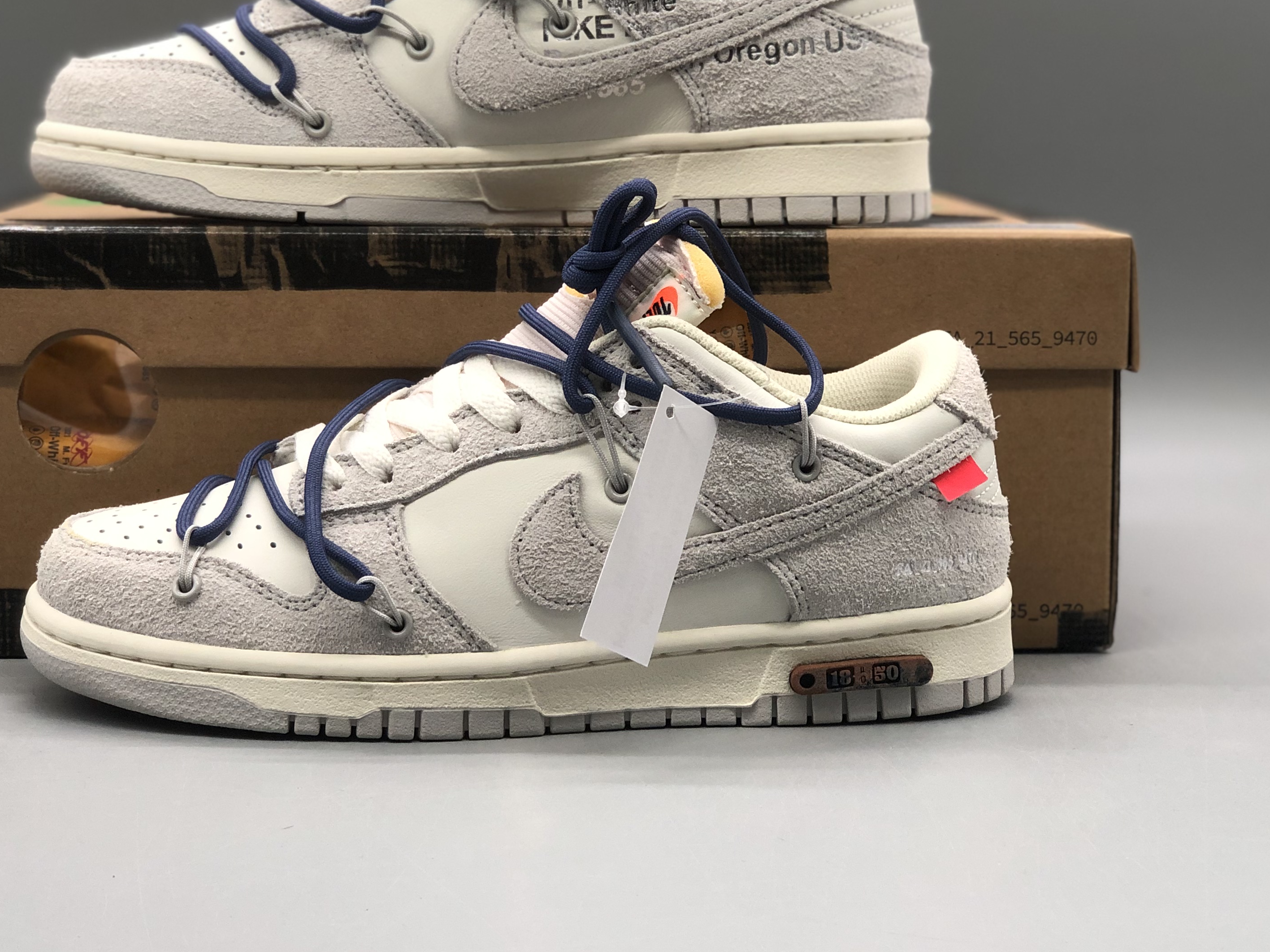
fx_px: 2715
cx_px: 535
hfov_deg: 26.3
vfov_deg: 19.8
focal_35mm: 74
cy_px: 287
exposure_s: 1/58
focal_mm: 6
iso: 25
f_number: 2.4
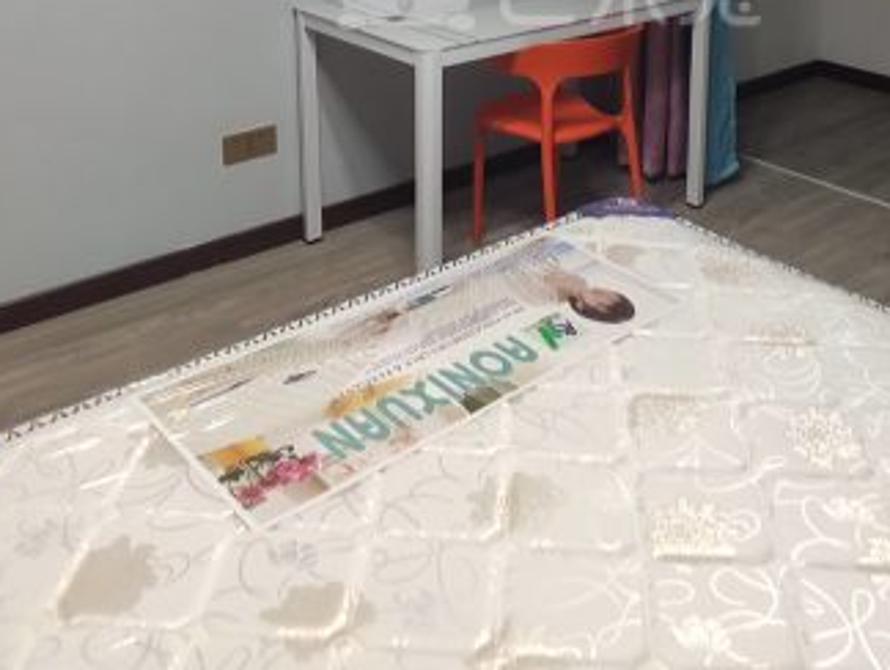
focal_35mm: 37
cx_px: 541
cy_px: -43
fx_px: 953
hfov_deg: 49.7
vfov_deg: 34.2
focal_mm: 2.25
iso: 455
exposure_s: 1/33
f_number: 2.2
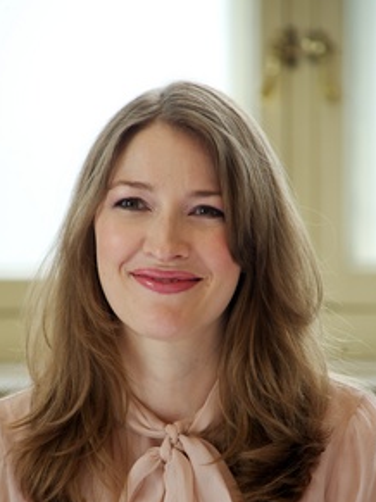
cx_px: 186
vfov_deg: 7.5
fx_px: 3826
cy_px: 312
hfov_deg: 5.6
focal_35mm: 264
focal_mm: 200
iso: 500
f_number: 5.6
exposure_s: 1/60
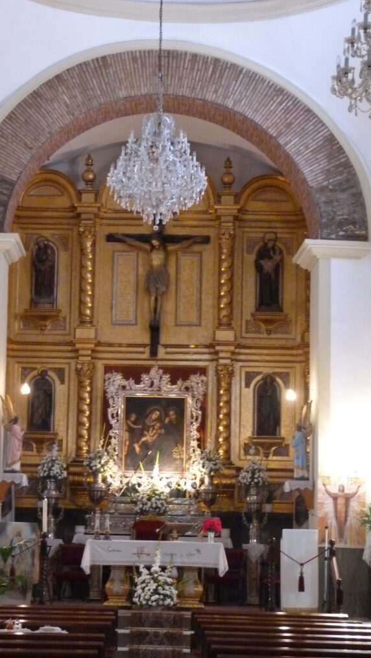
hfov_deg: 13.4
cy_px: 330
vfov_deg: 23.7
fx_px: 1573
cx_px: 150
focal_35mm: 90
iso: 800
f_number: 3.4
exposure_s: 1/15
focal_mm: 14.8
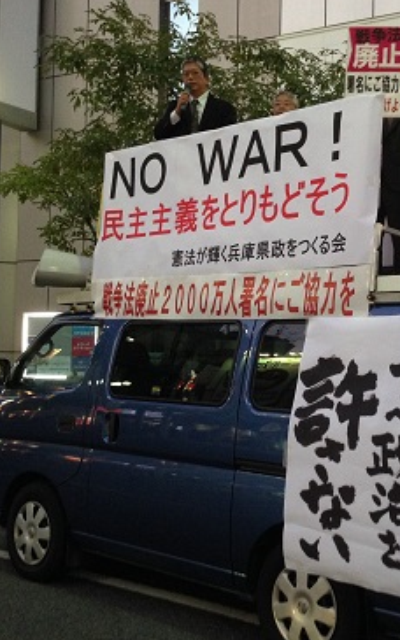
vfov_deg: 42.7
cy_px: 321
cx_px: 316
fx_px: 820
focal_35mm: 47
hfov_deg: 26.9
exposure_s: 1/20
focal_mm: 4.12
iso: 200
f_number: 2.4
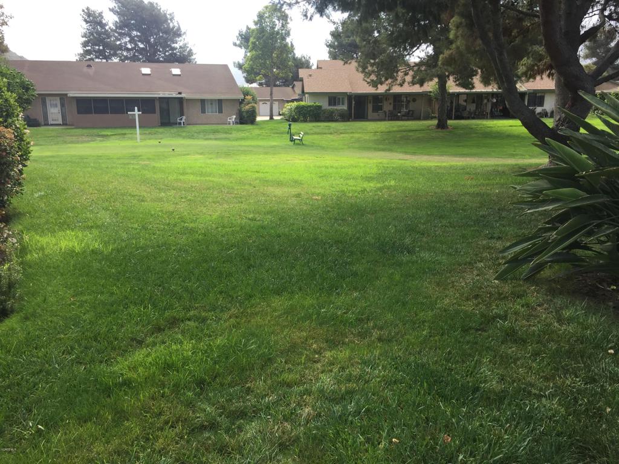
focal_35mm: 29
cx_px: 310
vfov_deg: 48.2
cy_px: 232
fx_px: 519
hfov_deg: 61.7
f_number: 2.2
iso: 32
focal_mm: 4.15
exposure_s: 1/507
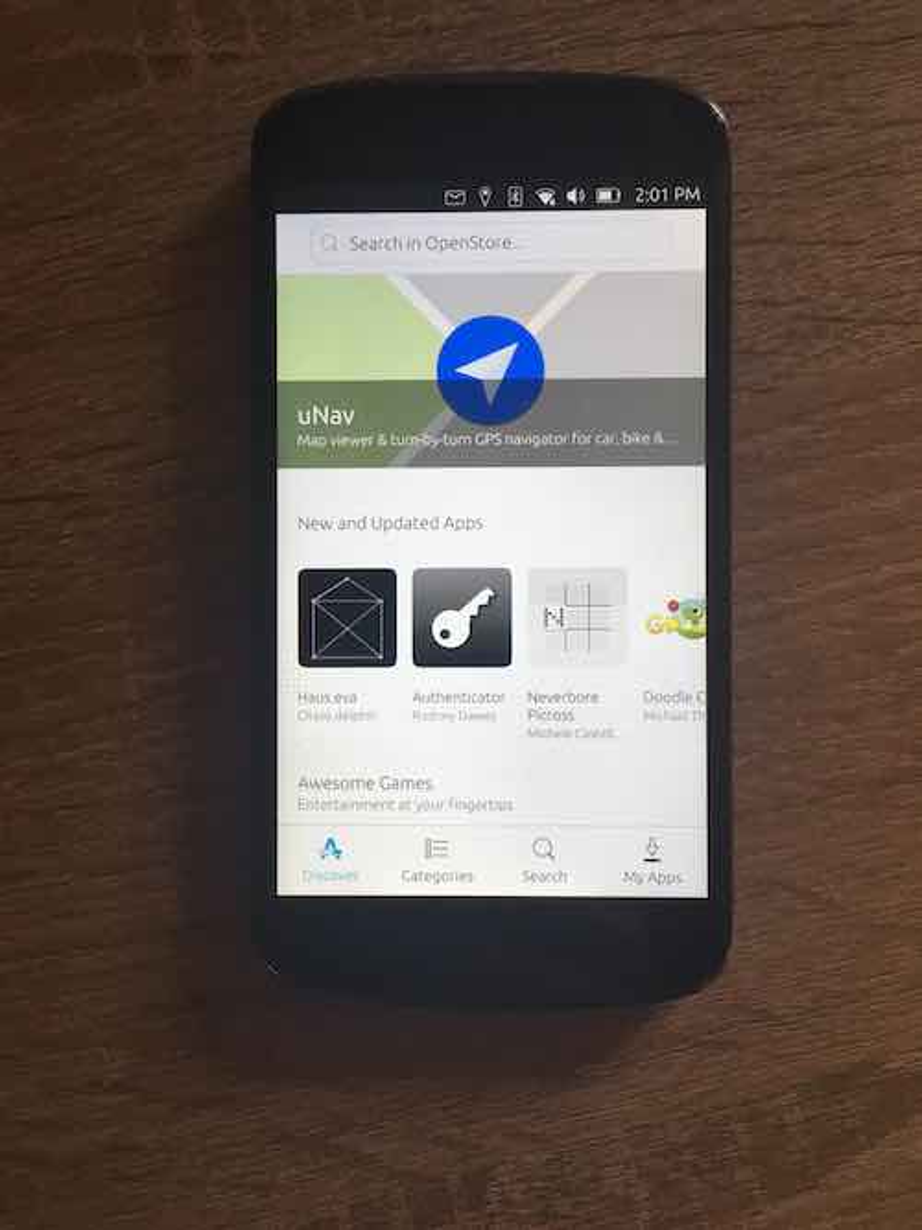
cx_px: 461
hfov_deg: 48.2
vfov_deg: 61.7
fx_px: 1030
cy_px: 615
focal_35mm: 29
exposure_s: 1/33
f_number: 2.2
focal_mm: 4.15
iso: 40
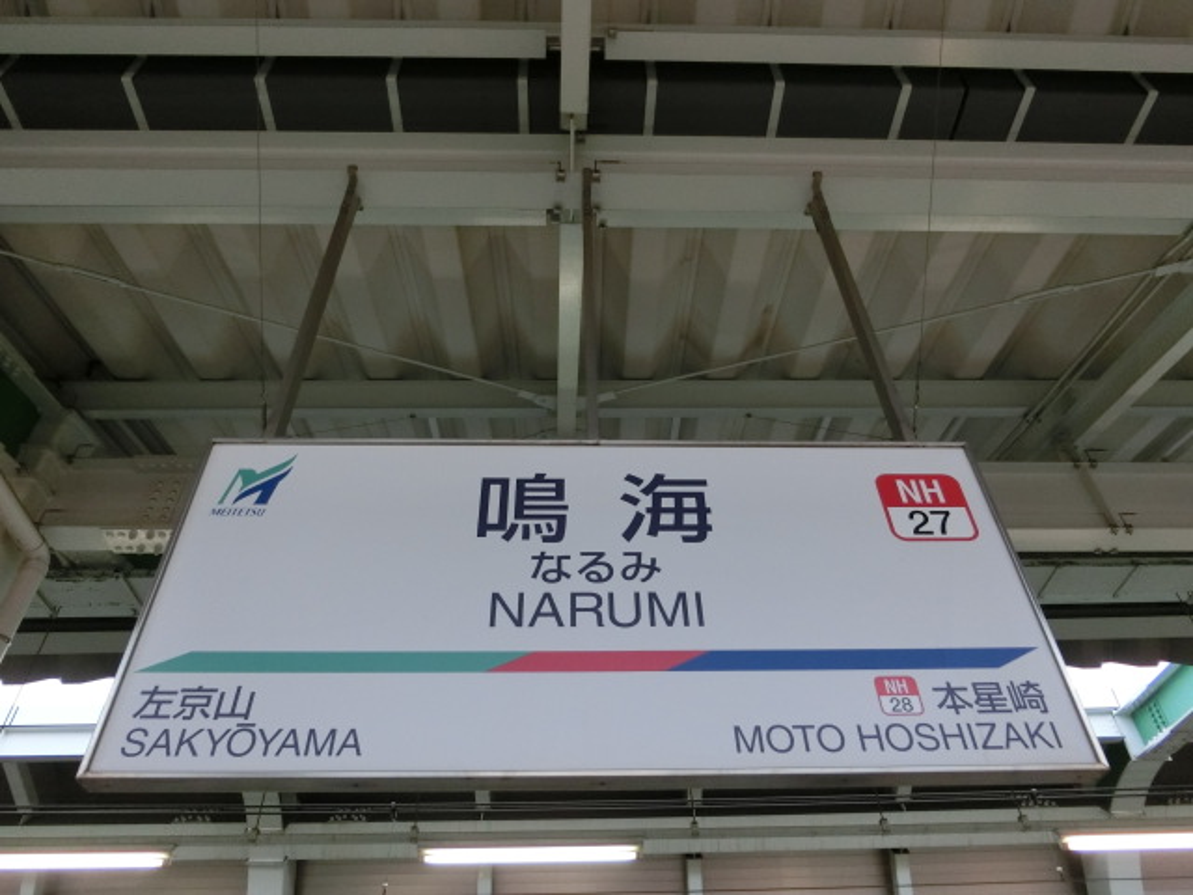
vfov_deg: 54.9
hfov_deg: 69.4
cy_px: 448
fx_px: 862
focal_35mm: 25
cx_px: 596
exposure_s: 1/125
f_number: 3.5
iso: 400
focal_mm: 4.5
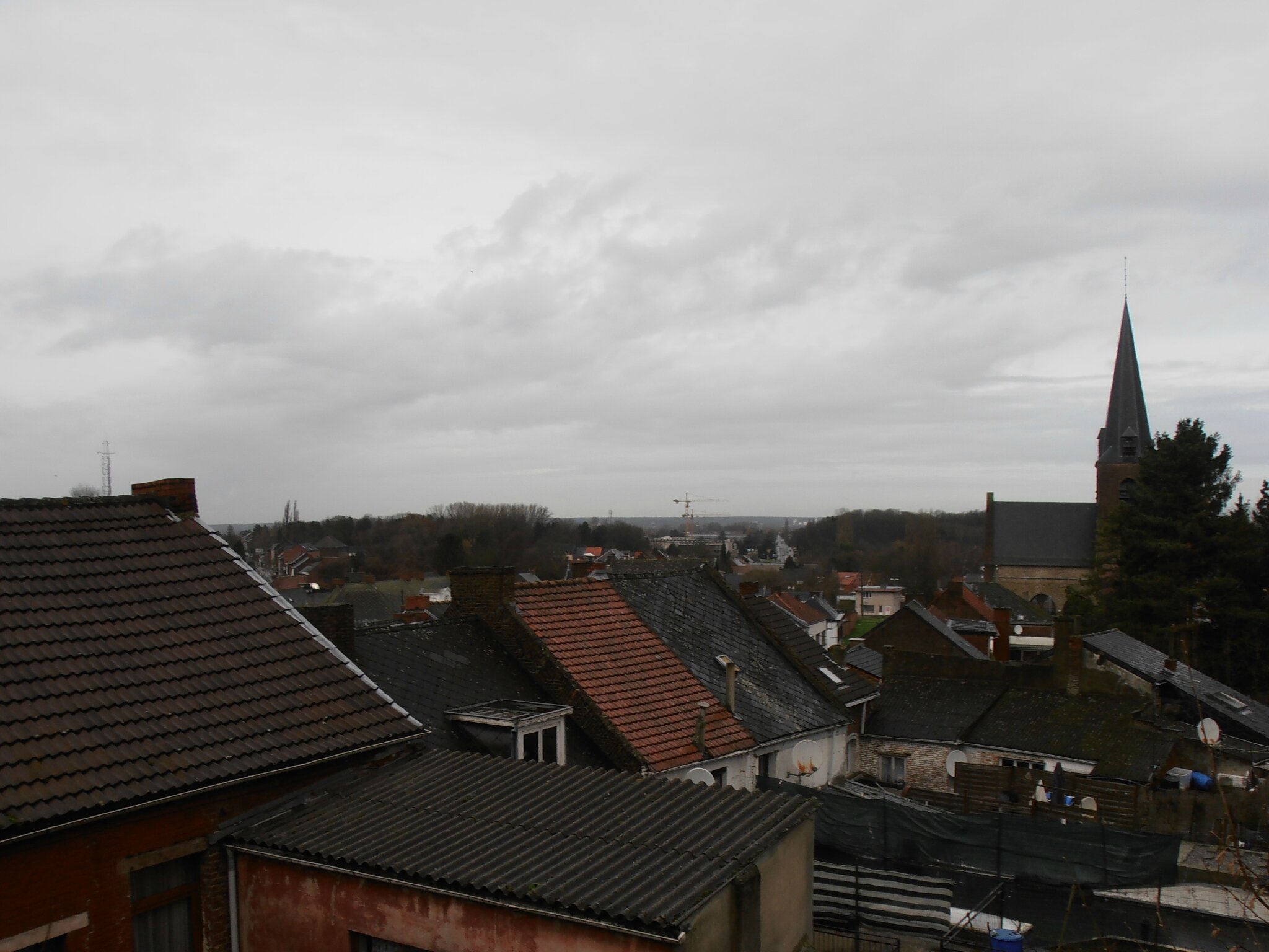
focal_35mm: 37
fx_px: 1356
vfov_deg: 38.7
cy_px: 476
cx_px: 634
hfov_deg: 50.1
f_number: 3.9
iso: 80
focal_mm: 6.61
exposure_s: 1/320
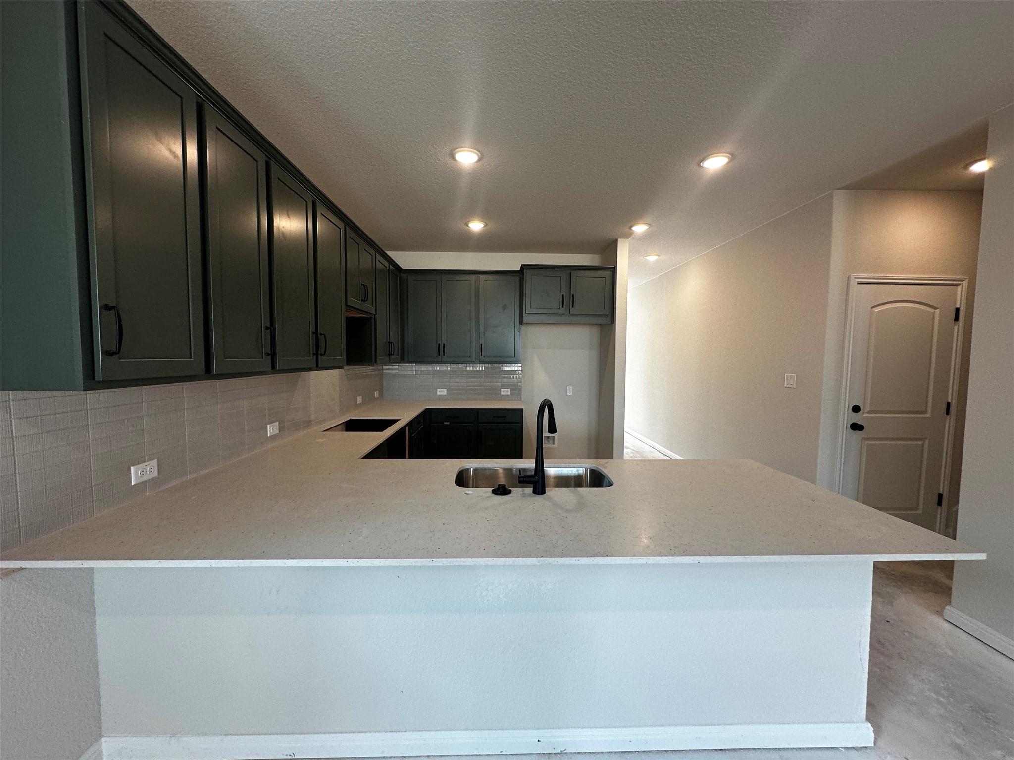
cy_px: 380
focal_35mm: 14
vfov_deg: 85.7
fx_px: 410
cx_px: 507
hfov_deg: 102.1
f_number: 2.2
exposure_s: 1/120
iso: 125
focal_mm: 2.22
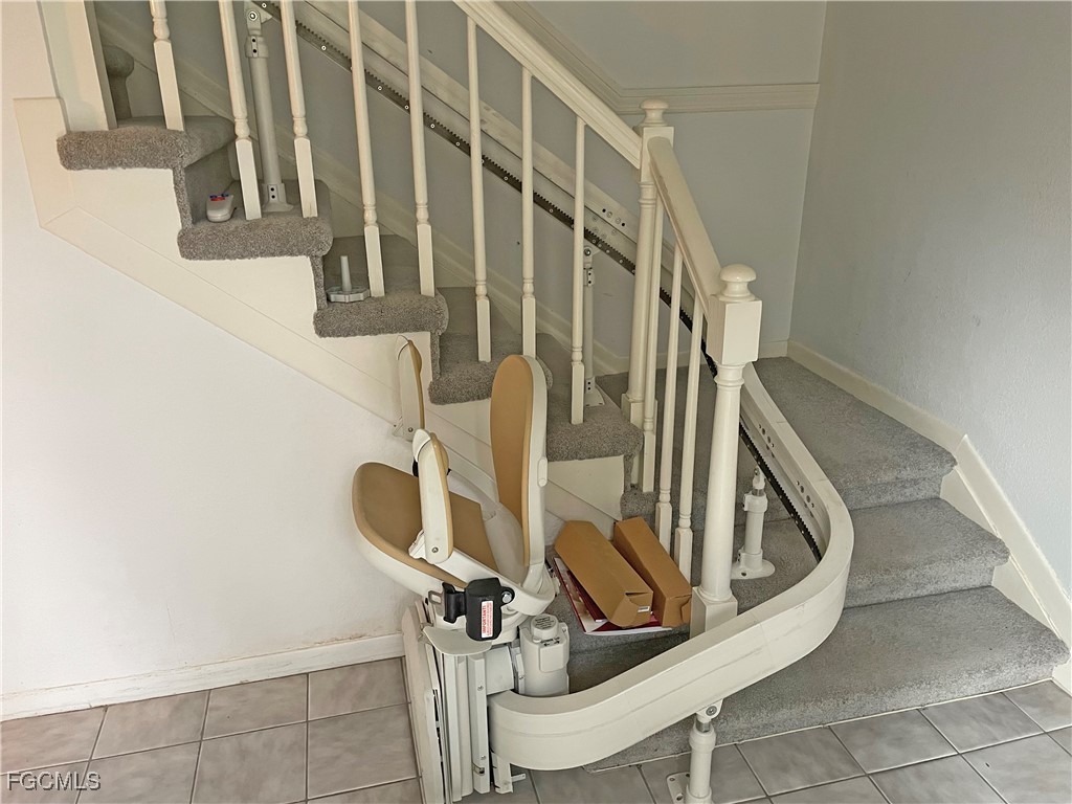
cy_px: 402
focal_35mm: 26
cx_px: 536
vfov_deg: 53.1
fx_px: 805
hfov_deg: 67.3
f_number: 1.6
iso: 250
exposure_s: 1/60
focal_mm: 4.2
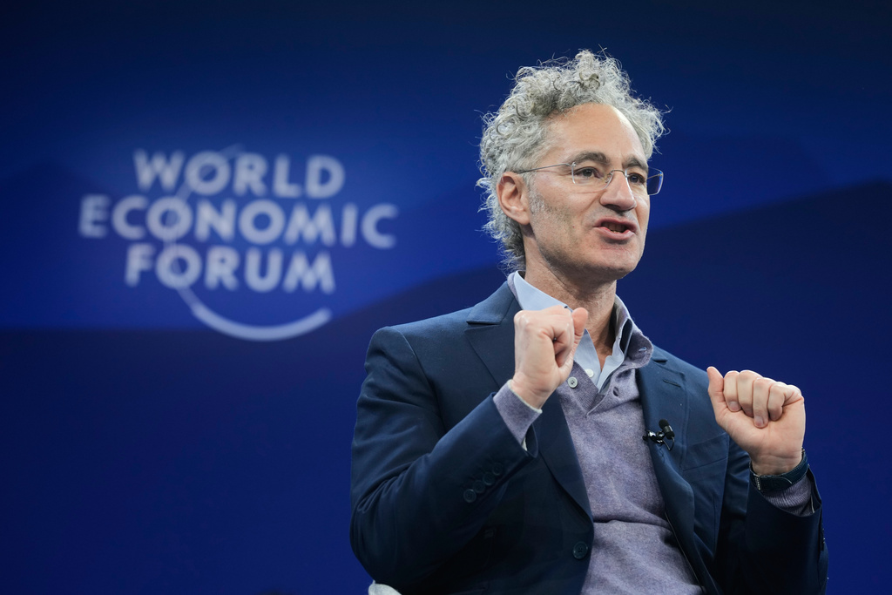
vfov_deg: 10.2
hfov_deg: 15.2
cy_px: 298
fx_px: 3345
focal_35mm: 135
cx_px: 446
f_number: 4
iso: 640
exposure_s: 1/200
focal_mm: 135
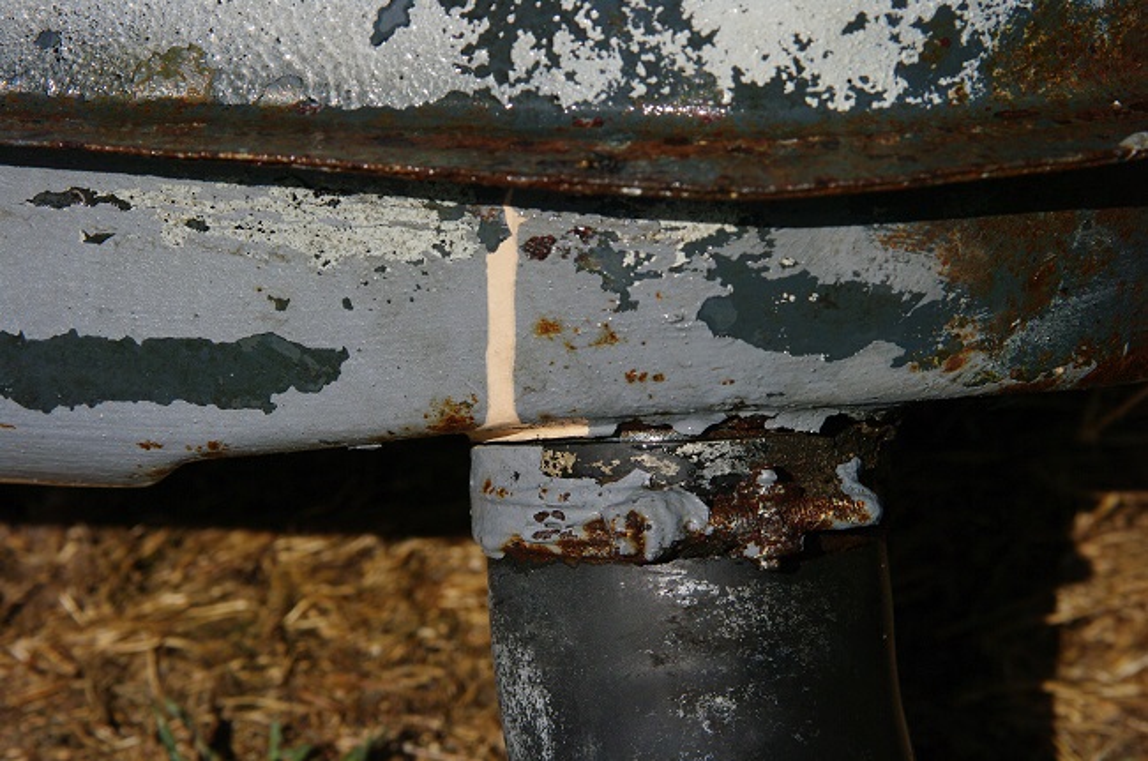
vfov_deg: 11.0
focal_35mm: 124
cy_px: 380
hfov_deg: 16.5
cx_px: 574
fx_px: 3963
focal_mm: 83
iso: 400
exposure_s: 1/1000
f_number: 11
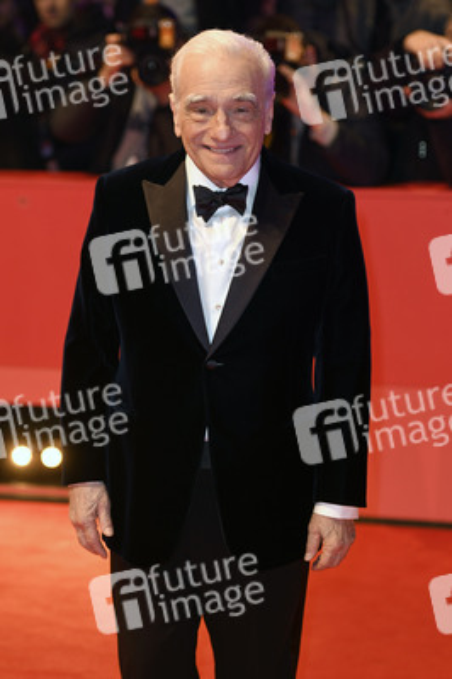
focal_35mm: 100
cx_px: 226
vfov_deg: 20.4
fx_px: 1886
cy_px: 340
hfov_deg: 13.7
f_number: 3.5
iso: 800
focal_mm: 100
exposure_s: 1/200
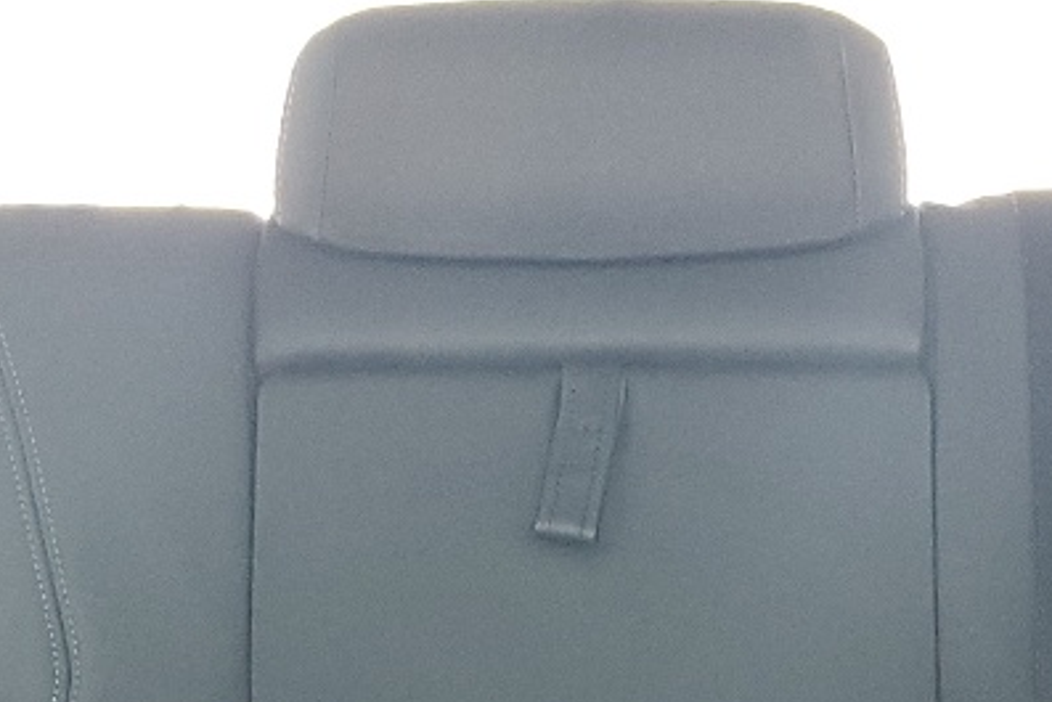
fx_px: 3186
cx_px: 541
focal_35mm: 109
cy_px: 975
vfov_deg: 12.1
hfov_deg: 18.7
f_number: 1.5
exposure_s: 1/60.2
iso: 107
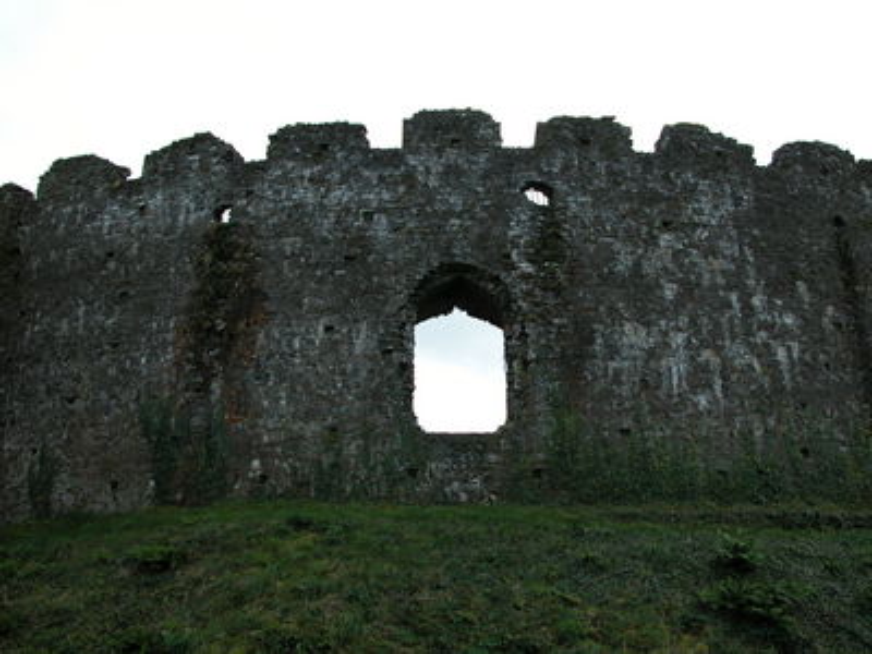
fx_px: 1159
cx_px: 436
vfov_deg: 31.5
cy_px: 327
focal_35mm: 46
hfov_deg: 41.2
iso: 100
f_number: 5.3
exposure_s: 1/135
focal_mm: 11.6
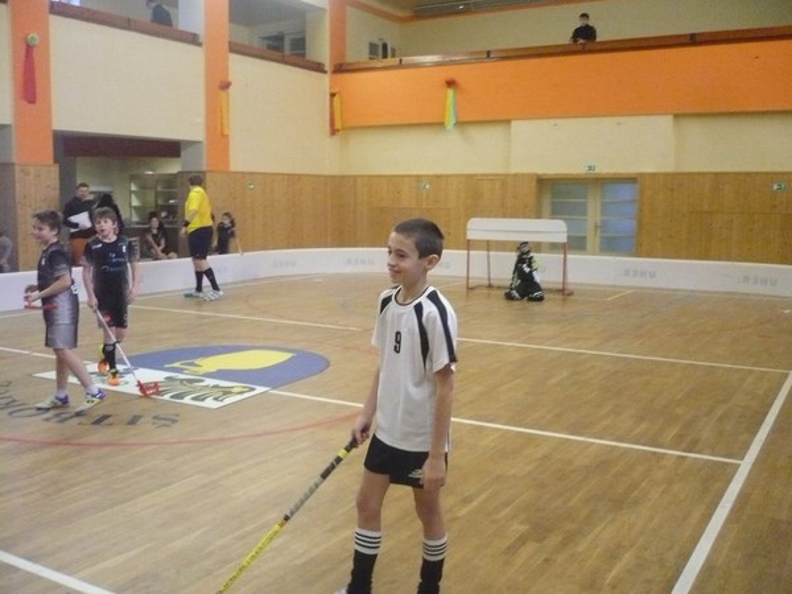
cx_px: 396
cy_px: 297
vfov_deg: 40.7
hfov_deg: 52.6
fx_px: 801
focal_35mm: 35
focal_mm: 5.8
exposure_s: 1/60
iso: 800
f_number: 2.8
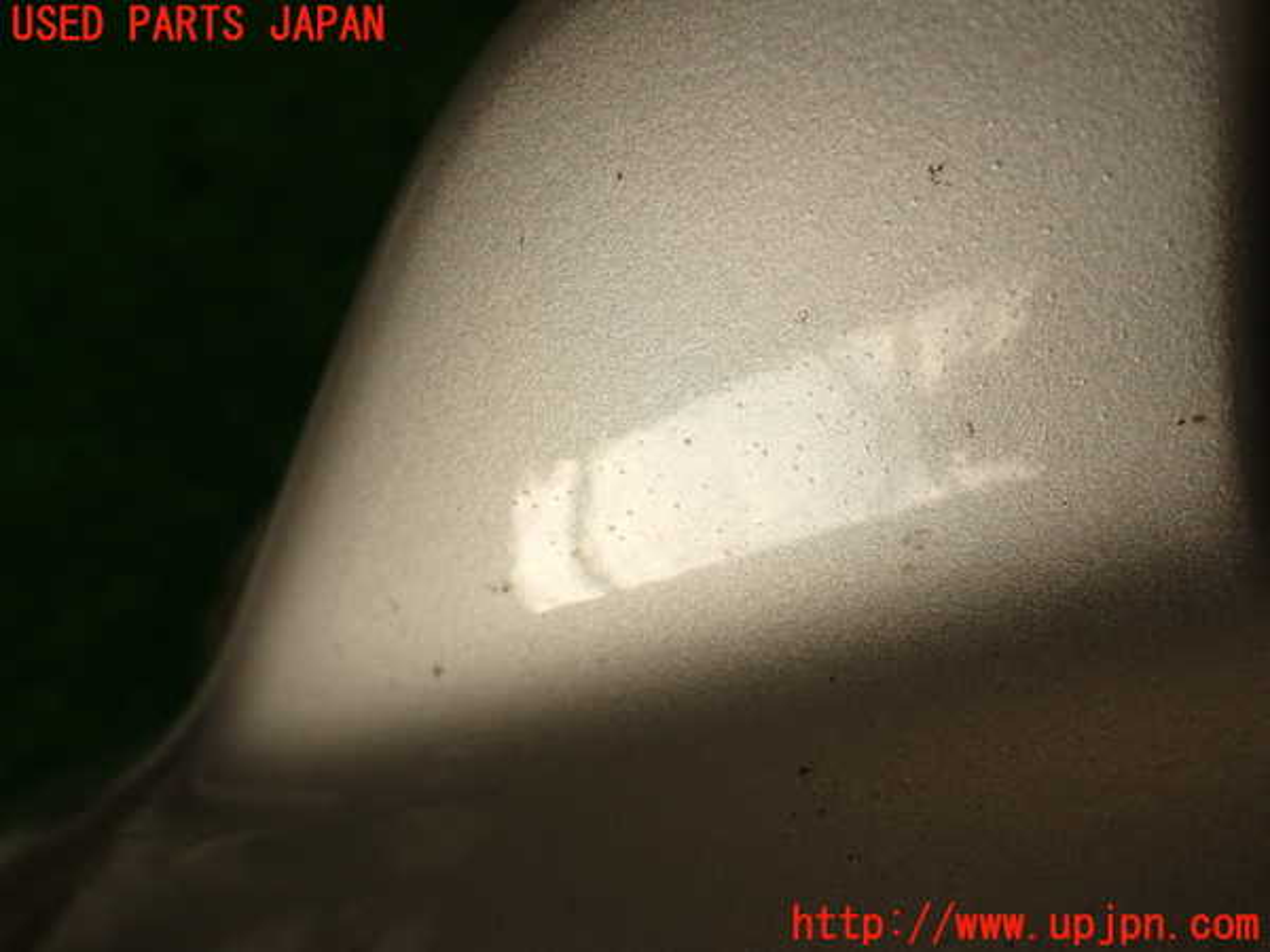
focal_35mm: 32
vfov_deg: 44.2
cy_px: 476
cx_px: 635
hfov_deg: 56.8
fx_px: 1174
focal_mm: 5.79
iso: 100
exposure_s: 1/250
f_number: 3.2
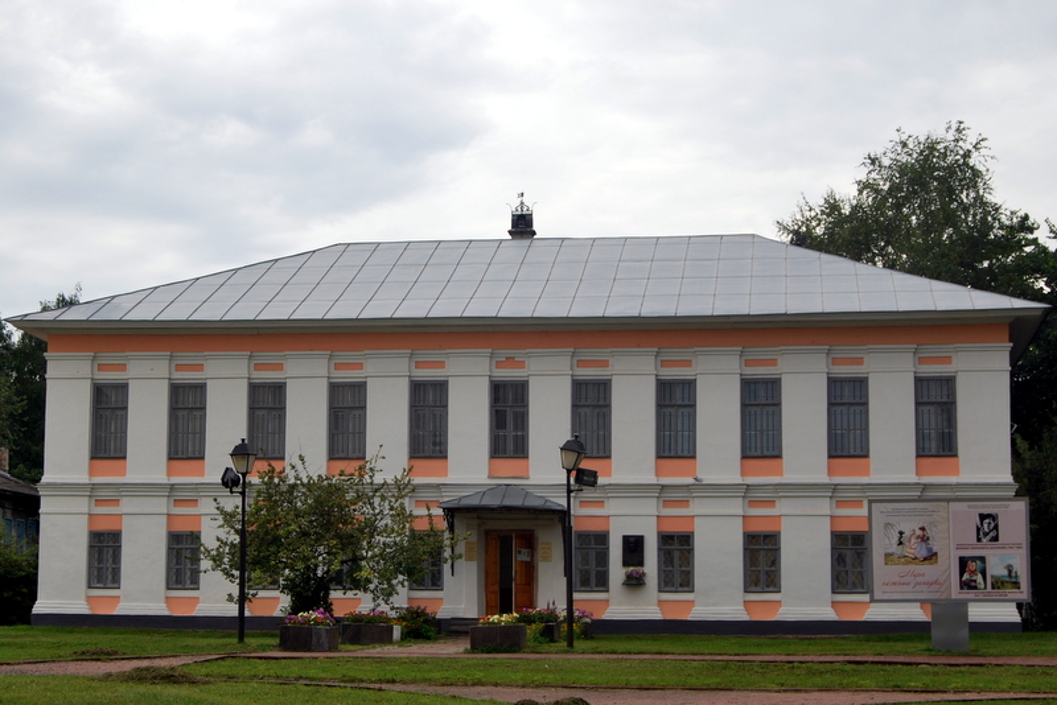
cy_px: 352
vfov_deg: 22.6
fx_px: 1762
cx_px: 528
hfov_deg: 33.4
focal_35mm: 60
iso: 100
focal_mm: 40
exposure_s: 1/200
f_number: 7.1
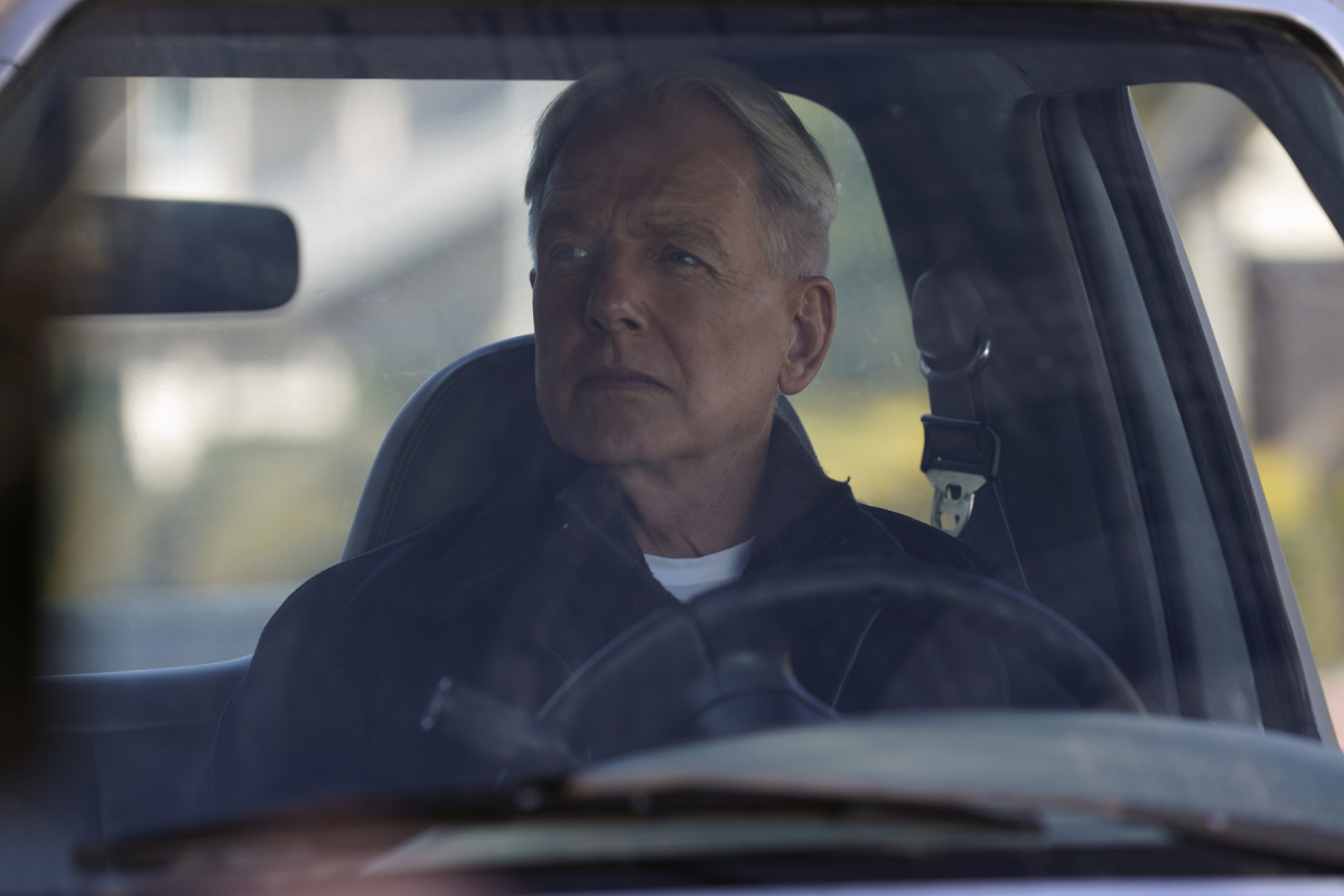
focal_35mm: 200
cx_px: 672
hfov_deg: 10.3
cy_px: 448
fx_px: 7466
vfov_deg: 6.9
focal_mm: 200
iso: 100
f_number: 4.5
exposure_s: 1/320
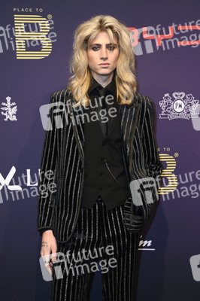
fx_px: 518
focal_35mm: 62
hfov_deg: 21.9
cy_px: 150
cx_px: 100
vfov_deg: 32.4
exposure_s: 1/250
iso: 500
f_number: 5.6
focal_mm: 62
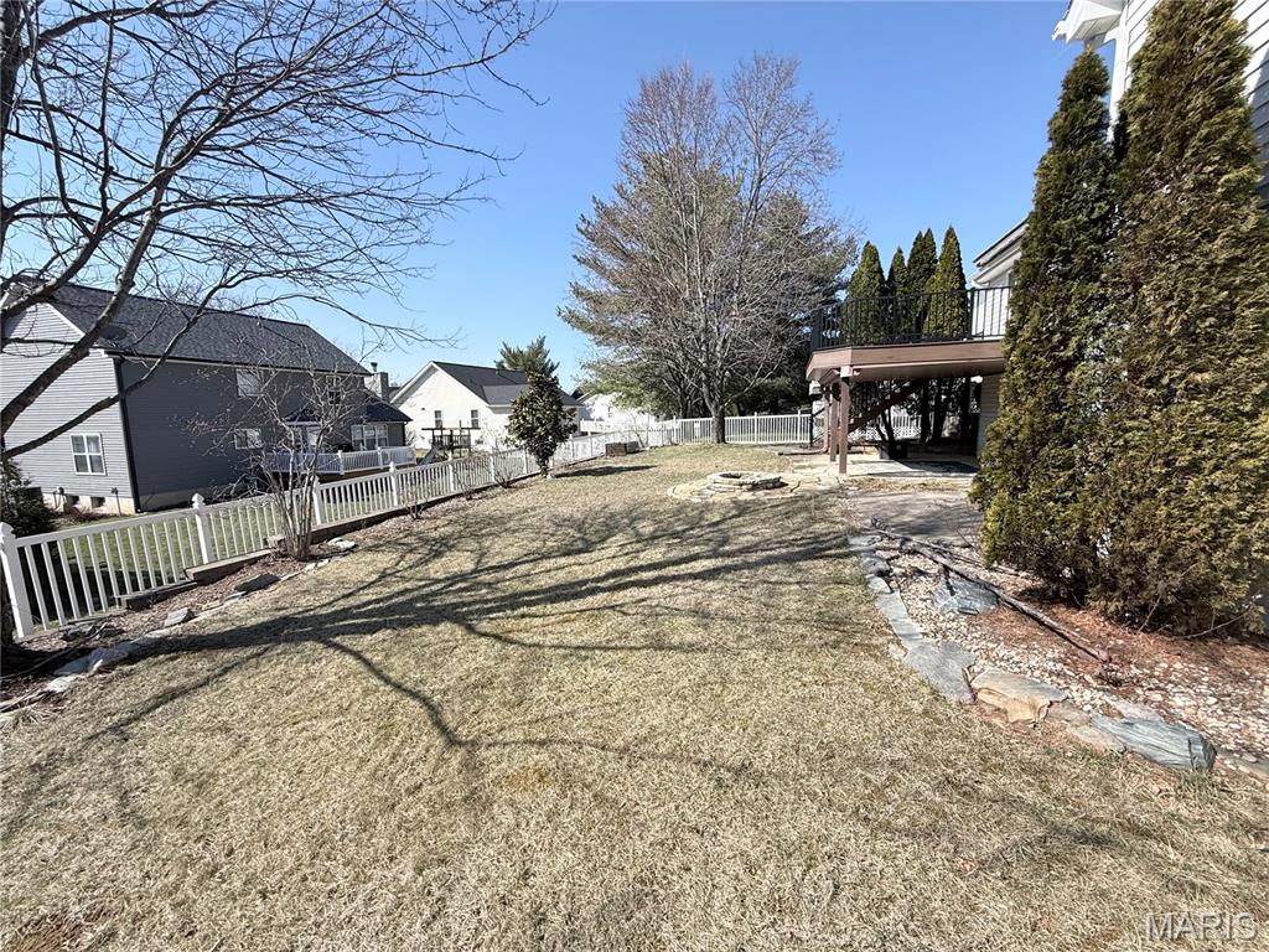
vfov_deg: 85.7
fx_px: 513
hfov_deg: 102.1
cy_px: 476
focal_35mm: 14
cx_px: 634
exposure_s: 1/1572
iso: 50
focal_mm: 2.22
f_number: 2.2
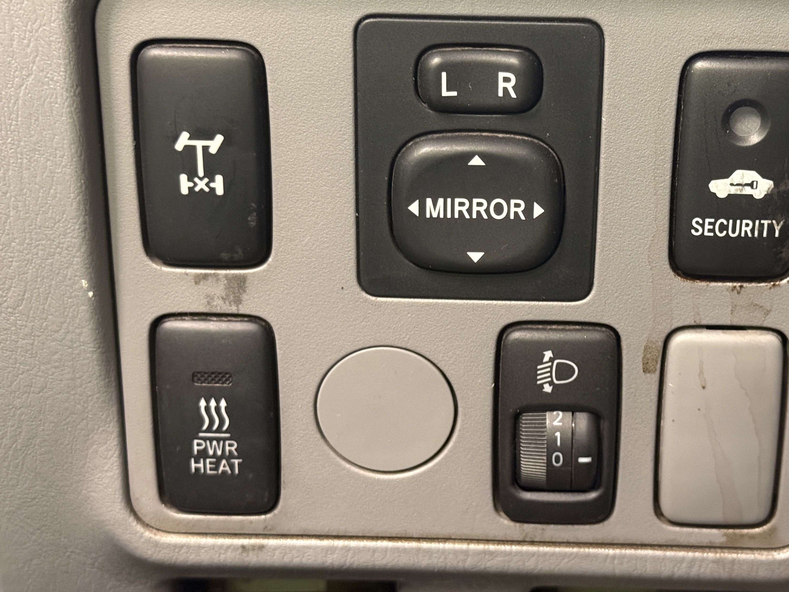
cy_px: 245
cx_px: 486
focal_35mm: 65
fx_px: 1482
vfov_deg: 22.6
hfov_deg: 29.7
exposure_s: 1/33
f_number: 1.78
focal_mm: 6.76
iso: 500
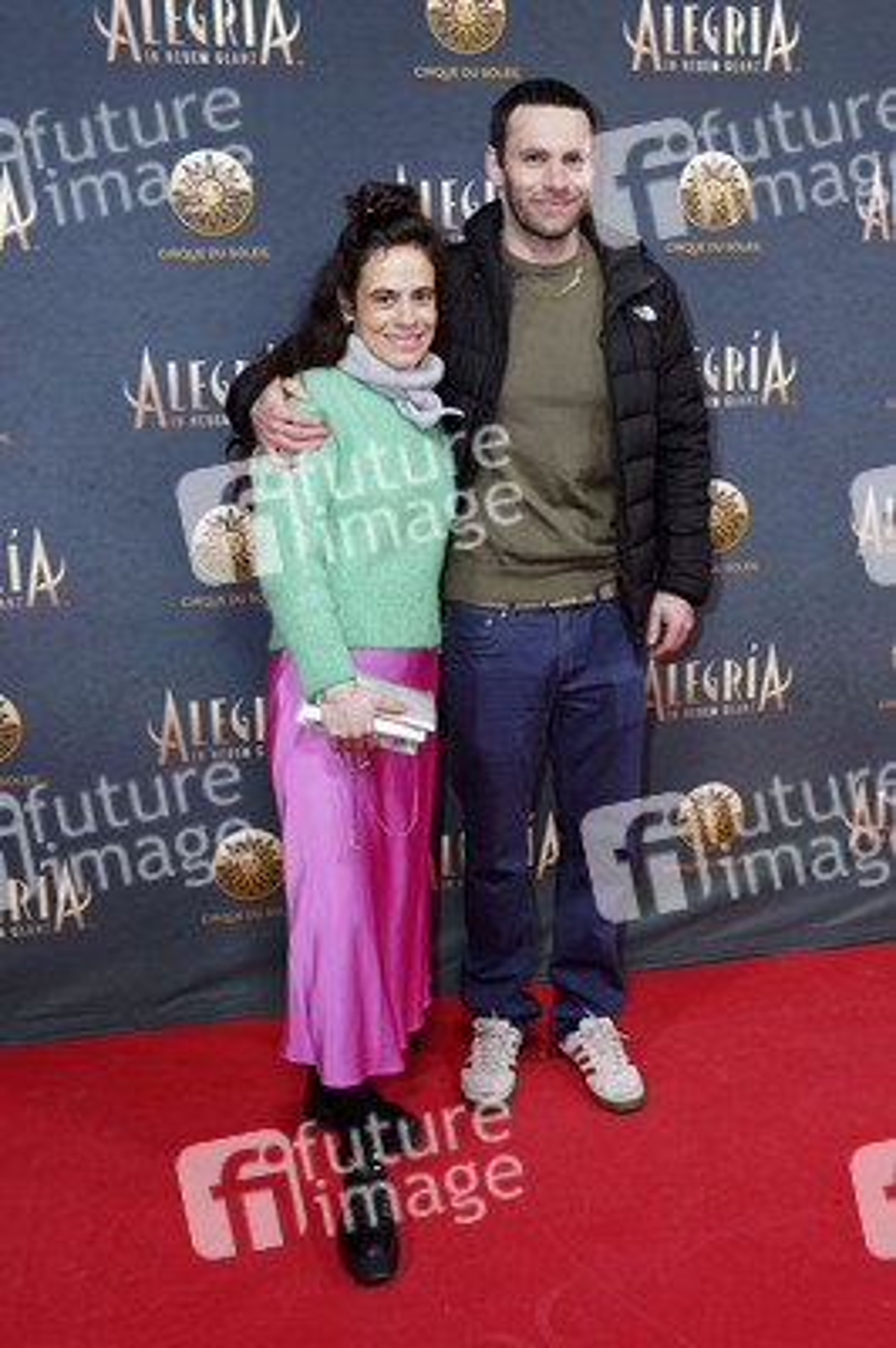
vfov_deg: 57.3
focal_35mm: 33
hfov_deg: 39.9
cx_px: 448
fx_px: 1234
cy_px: 674
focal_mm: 33
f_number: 4.5
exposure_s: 1/250
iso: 2500
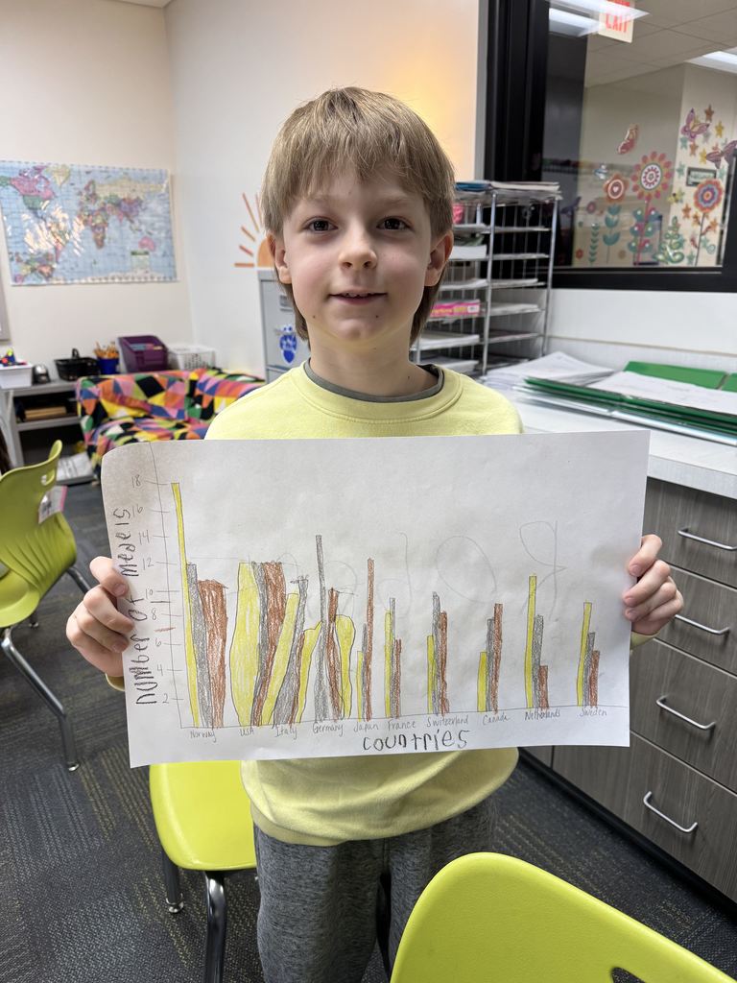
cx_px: 368
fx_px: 681
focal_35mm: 24
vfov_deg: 71.6
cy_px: 492
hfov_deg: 56.8
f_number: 1.78
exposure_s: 1/120
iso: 160
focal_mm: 6.76
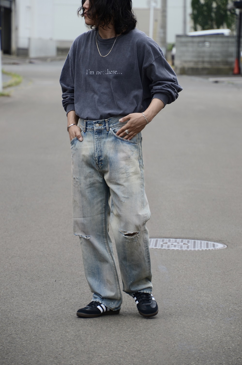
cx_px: 121
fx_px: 2050
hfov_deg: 6.8
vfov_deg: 10.2
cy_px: 182
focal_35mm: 202
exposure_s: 1/200
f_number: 6
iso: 125
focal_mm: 135
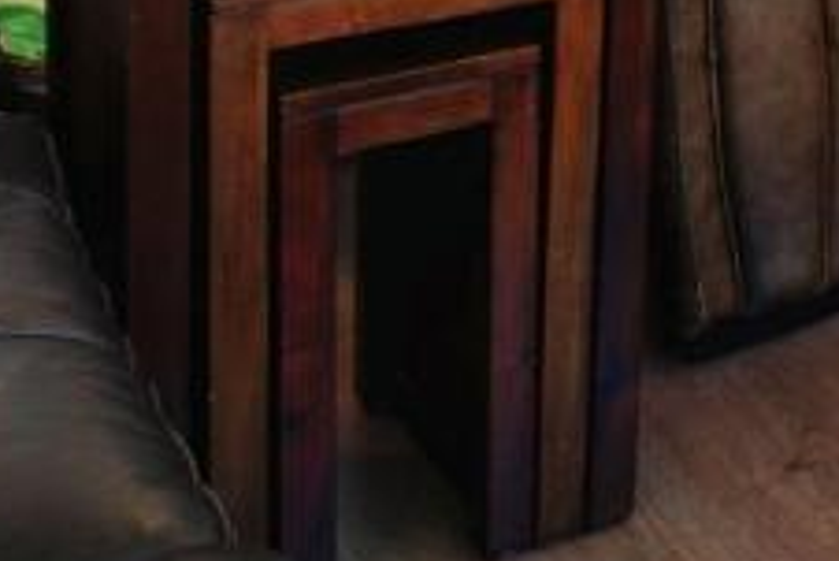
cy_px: -646
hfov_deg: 19.7
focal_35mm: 77
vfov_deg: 14.1
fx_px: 1796
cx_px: 1496
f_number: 9
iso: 640
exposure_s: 1/25
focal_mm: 17
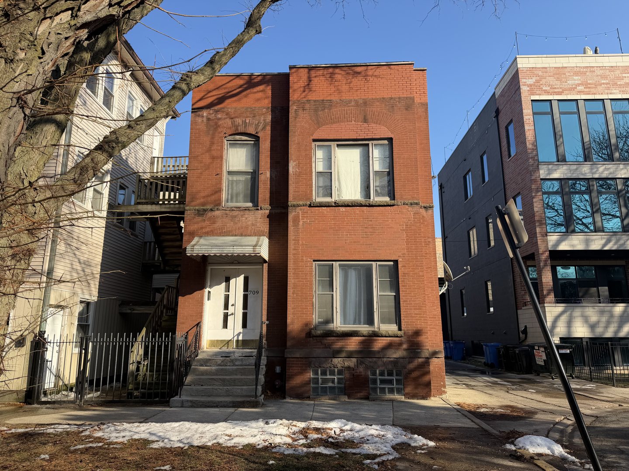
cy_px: 236
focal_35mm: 24
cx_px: 314
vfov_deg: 56.8
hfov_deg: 71.6
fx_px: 436
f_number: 1.78
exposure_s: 1/2169
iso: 80
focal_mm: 6.76
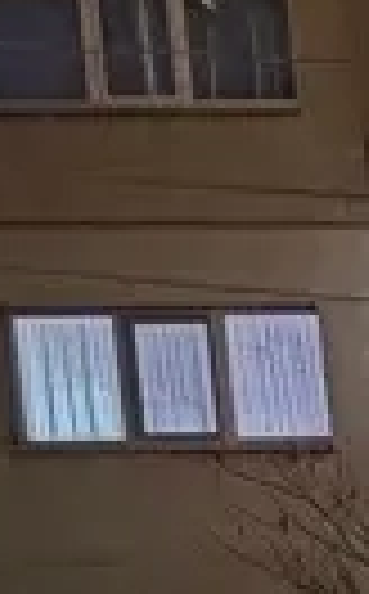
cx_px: 2043
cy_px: 1670
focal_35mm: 193
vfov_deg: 9.1
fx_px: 3119
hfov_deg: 5.0
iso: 1600
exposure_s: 1/5
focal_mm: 6.76
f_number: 1.78
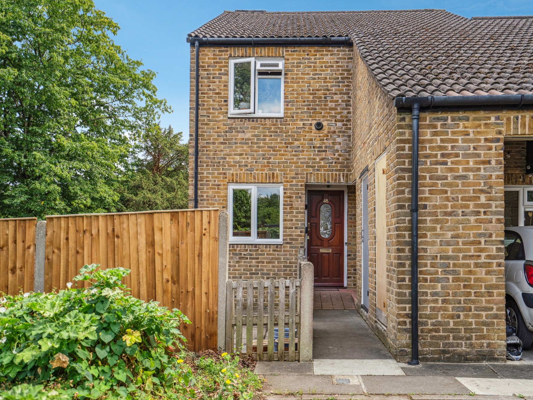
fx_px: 508
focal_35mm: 33
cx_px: 278
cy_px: 200
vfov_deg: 42.9
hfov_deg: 55.3
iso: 640
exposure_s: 1/1000
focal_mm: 30
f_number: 5.6
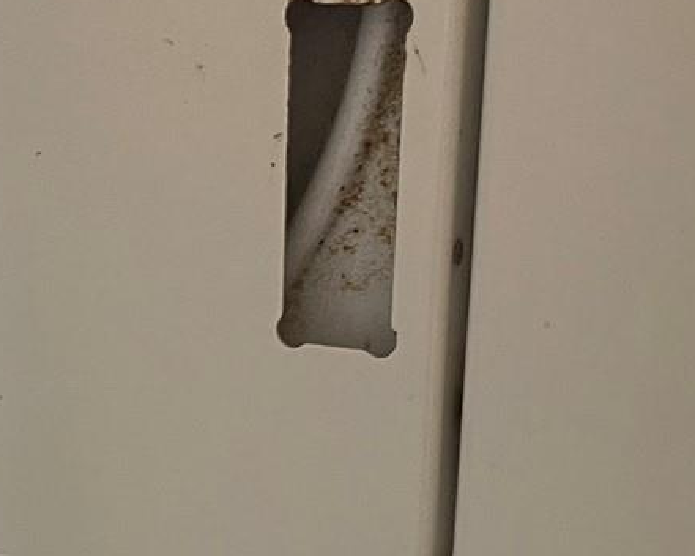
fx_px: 1893
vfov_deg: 16.3
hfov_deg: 20.1
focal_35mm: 92
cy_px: 570
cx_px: -22
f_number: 1.6
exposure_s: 1/60
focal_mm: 4.2
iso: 200
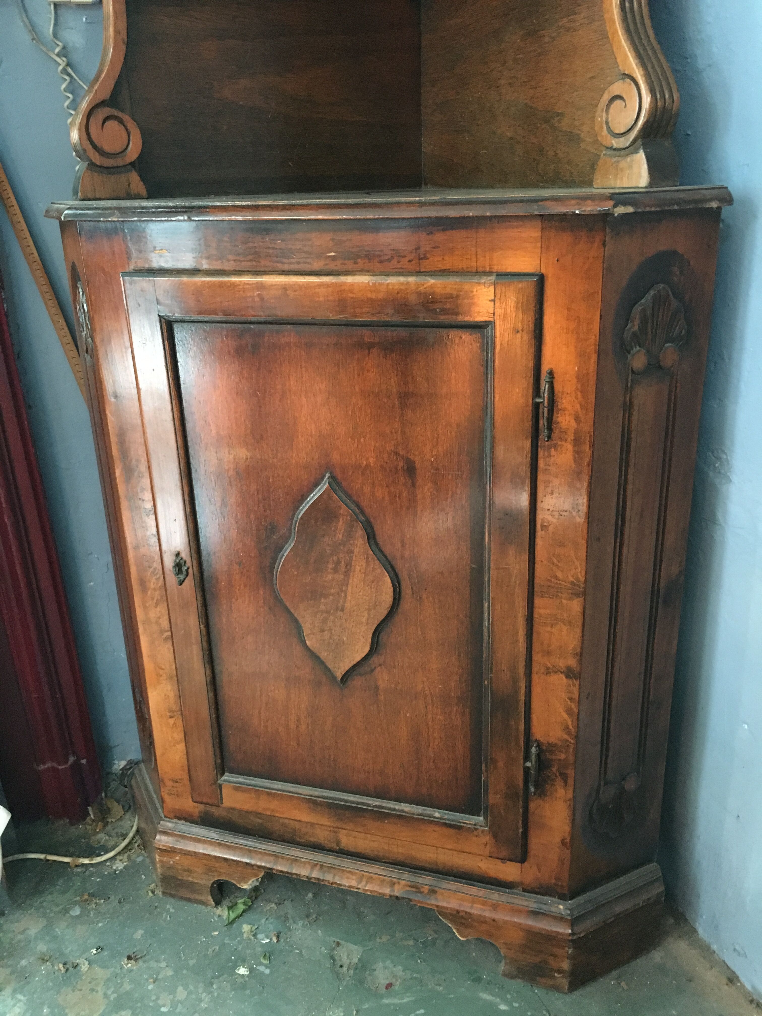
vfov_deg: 61.7
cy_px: 508
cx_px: 381
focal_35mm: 29
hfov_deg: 48.2
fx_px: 851
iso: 400
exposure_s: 1/17
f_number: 2.2
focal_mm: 4.15
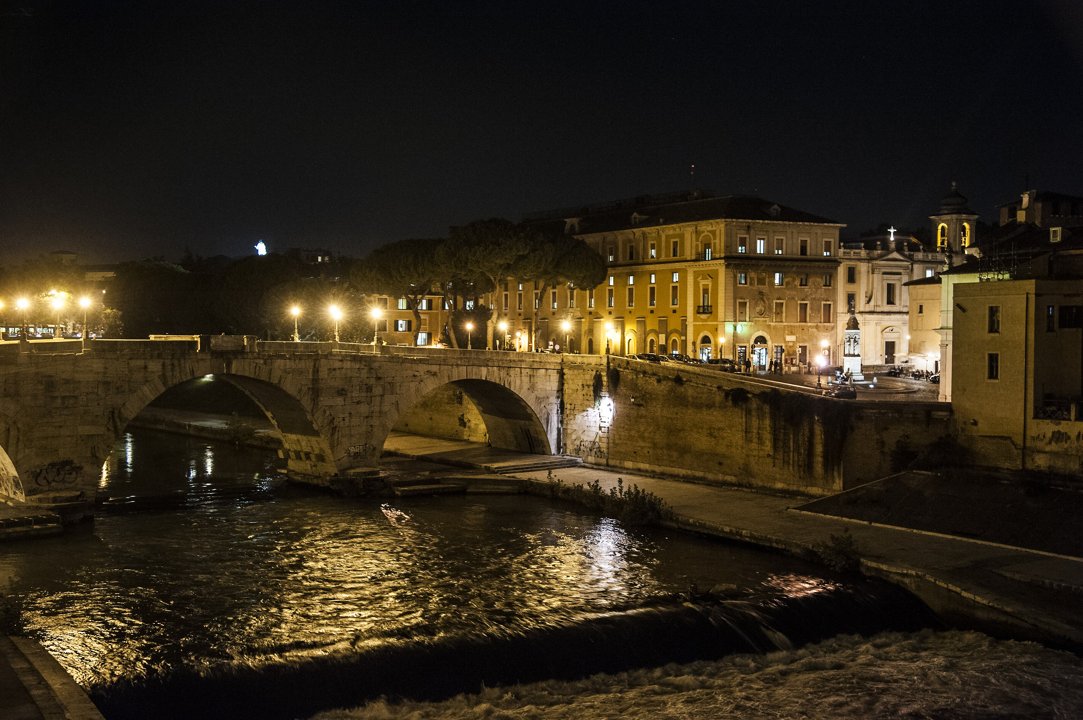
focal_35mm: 44
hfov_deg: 44.5
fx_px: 1323
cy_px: 360
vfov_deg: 30.5
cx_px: 542
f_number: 5
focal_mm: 44
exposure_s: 1/6
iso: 2500
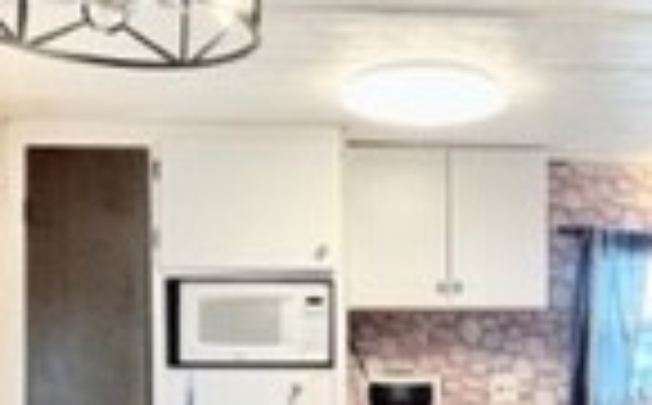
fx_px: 1082
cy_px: 382
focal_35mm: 61
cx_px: 450
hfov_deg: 33.2
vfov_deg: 20.6
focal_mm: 1.57
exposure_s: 1/120
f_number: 1.8
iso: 160
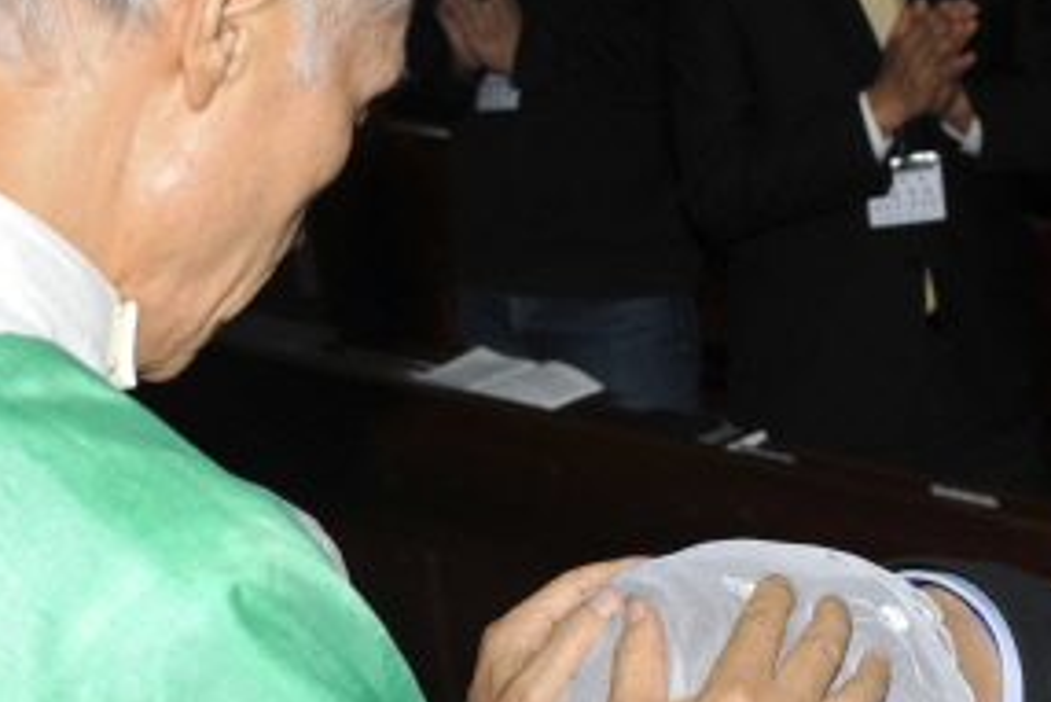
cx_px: 603
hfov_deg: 18.6
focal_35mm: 110
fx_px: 3213
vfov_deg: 12.3
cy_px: 713
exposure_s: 1/60
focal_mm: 45
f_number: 8
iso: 200
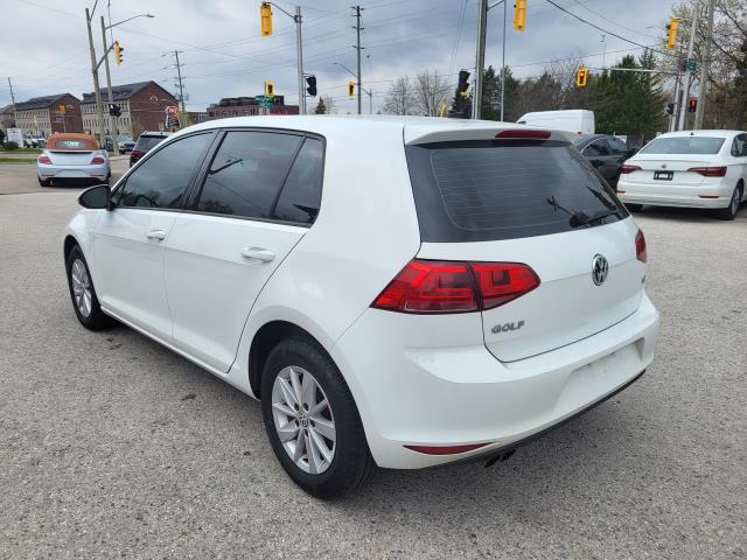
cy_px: 280
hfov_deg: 67.3
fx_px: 561
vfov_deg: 53.1
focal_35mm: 26
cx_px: 374
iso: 40
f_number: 1.8
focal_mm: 5.4
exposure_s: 1/796
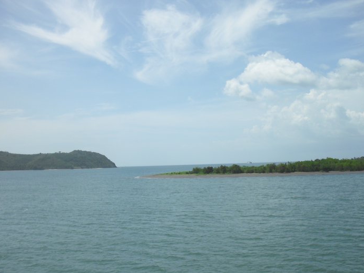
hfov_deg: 43.0
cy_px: 149
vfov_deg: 32.8
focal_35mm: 44
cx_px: 184
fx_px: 463
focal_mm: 6.2
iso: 100
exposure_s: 1/400
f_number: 8
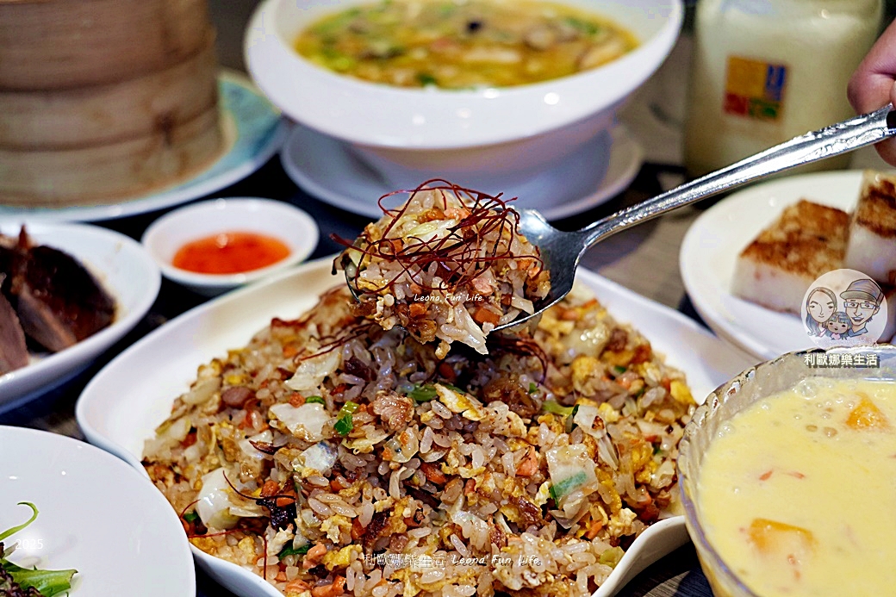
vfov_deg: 29.2
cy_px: 298
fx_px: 1145
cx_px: 448
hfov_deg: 42.8
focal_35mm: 46
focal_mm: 46
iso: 1000
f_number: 5.6
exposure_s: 1/160
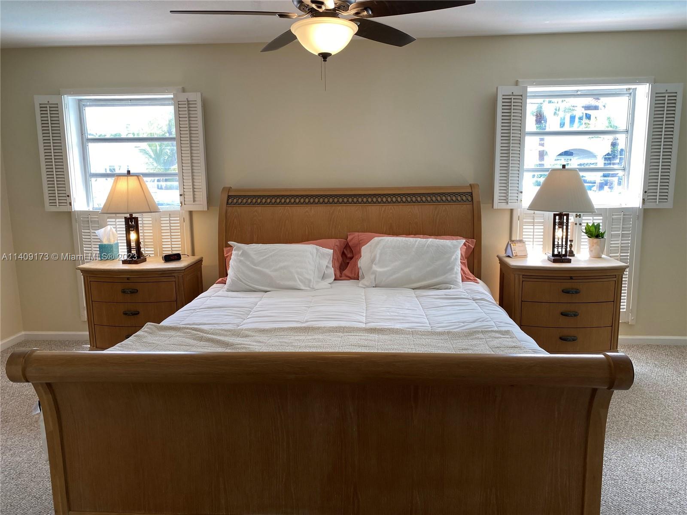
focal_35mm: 26
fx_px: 516
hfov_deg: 67.3
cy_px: 258
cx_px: 344
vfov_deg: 53.1
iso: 50
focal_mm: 4.25
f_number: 1.8
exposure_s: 1/120
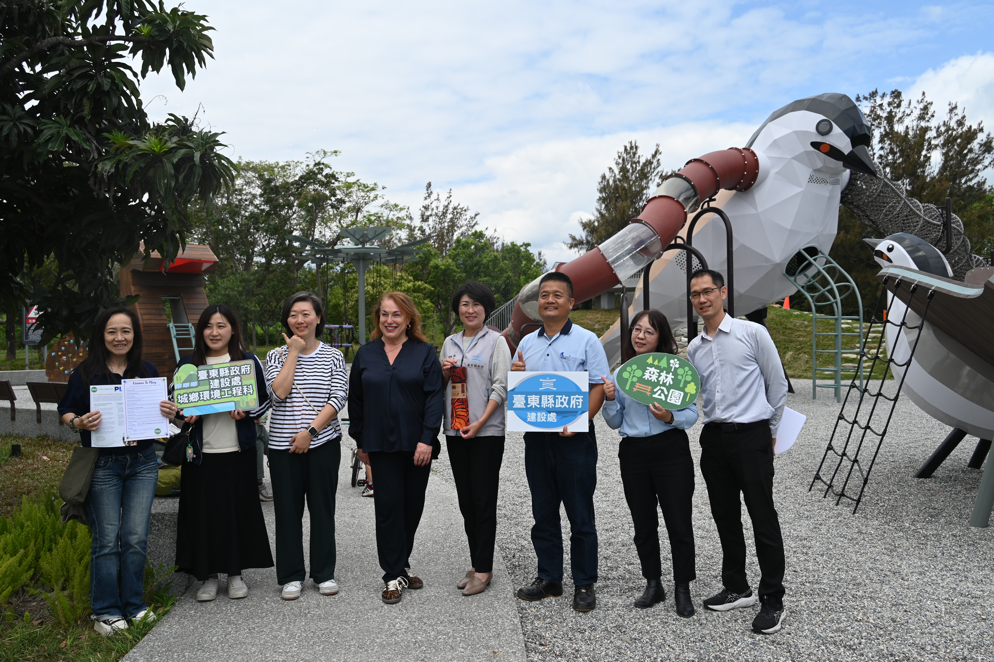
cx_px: 497
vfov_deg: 41.7
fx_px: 869
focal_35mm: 32
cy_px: 331
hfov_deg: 59.5
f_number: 6.3
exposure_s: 1/320
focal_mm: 31.5
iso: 100
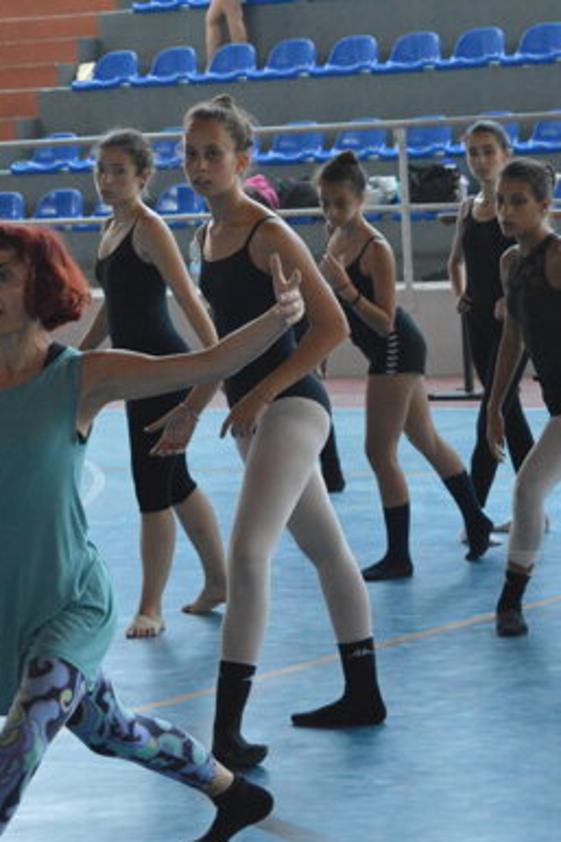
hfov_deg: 13.3
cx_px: 334
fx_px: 2401
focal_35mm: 103
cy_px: 332
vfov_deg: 19.9
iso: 3200
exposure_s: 1/400
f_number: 5.6
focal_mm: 55
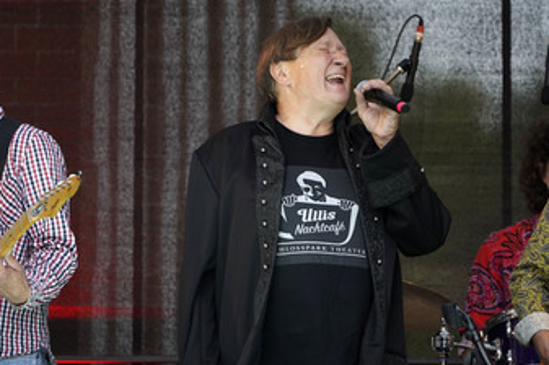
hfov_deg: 3.3
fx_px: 9446
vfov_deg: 2.2
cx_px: 191
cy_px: 192
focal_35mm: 620
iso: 1250
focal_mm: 463
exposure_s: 1/160
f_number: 6.3
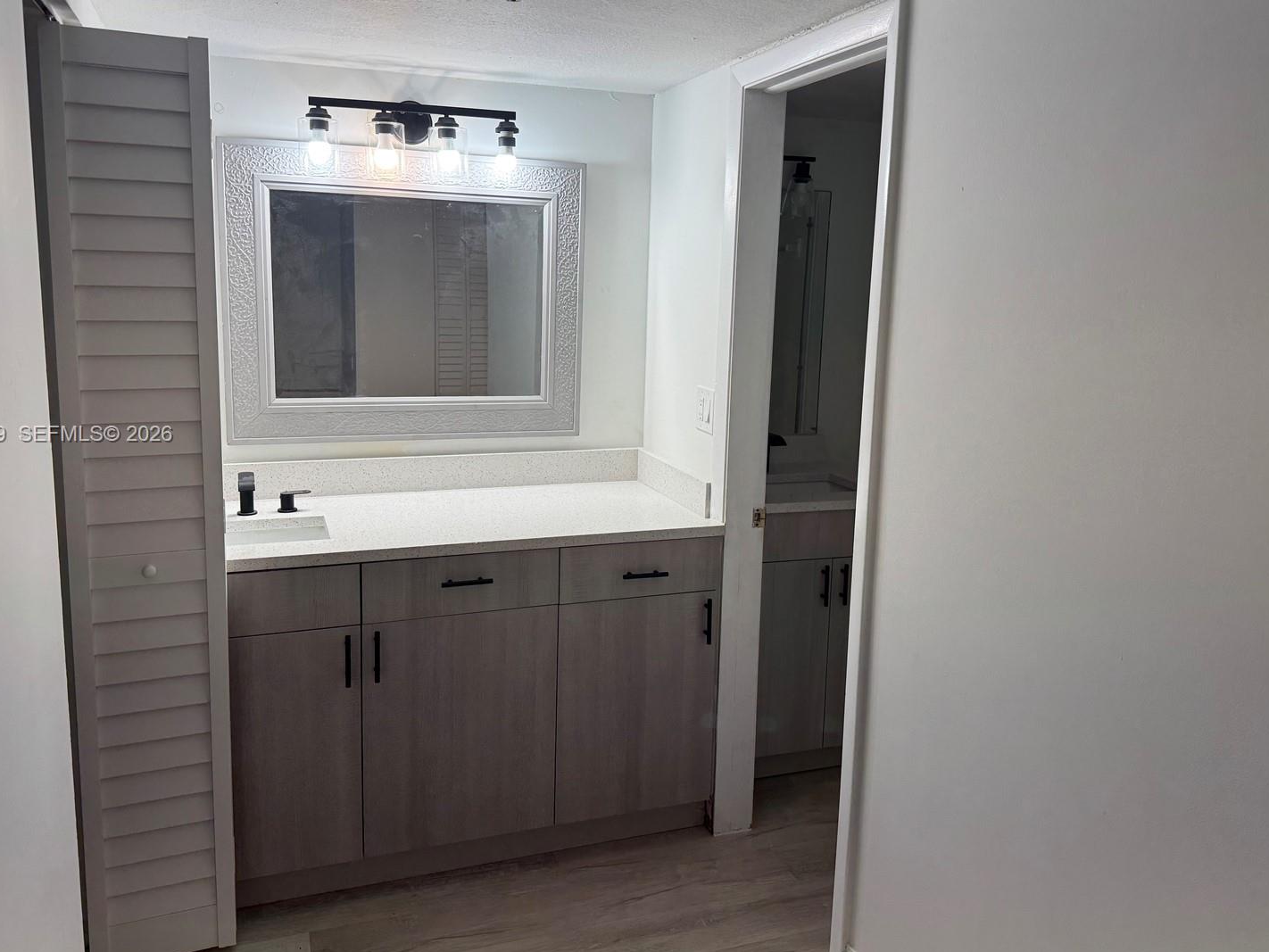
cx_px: 609
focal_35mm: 27
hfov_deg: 65.3
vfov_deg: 51.3
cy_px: 435
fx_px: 990
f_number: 1.78
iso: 100
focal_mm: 6.76
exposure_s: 1/120
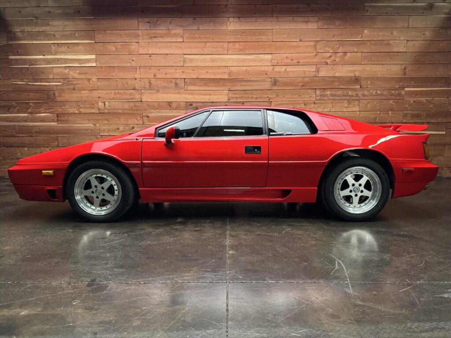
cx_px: 226
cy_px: 169
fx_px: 313
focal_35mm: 24
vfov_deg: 56.8
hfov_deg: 71.6
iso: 800
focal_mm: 6.76
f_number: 1.78
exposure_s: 1/50
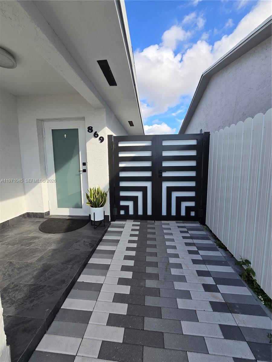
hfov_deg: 89.9
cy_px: 181
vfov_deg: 106.2
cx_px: 136
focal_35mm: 13
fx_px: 136
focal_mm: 2.2
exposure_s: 1/917
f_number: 2.2
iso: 50
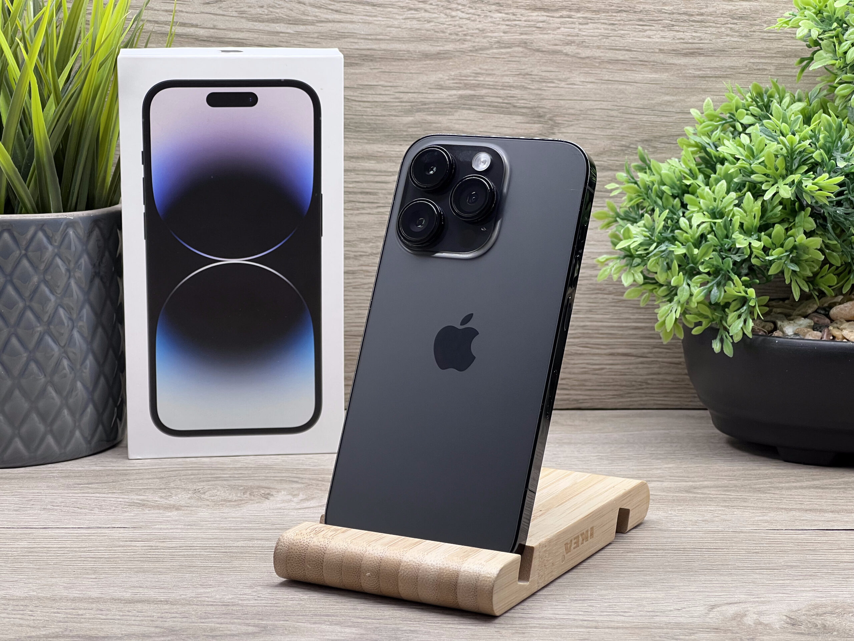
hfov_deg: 25.3
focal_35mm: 77
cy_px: 320
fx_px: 1900
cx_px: 427
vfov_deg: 19.1
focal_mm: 9
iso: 100
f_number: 2.8
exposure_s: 1/100
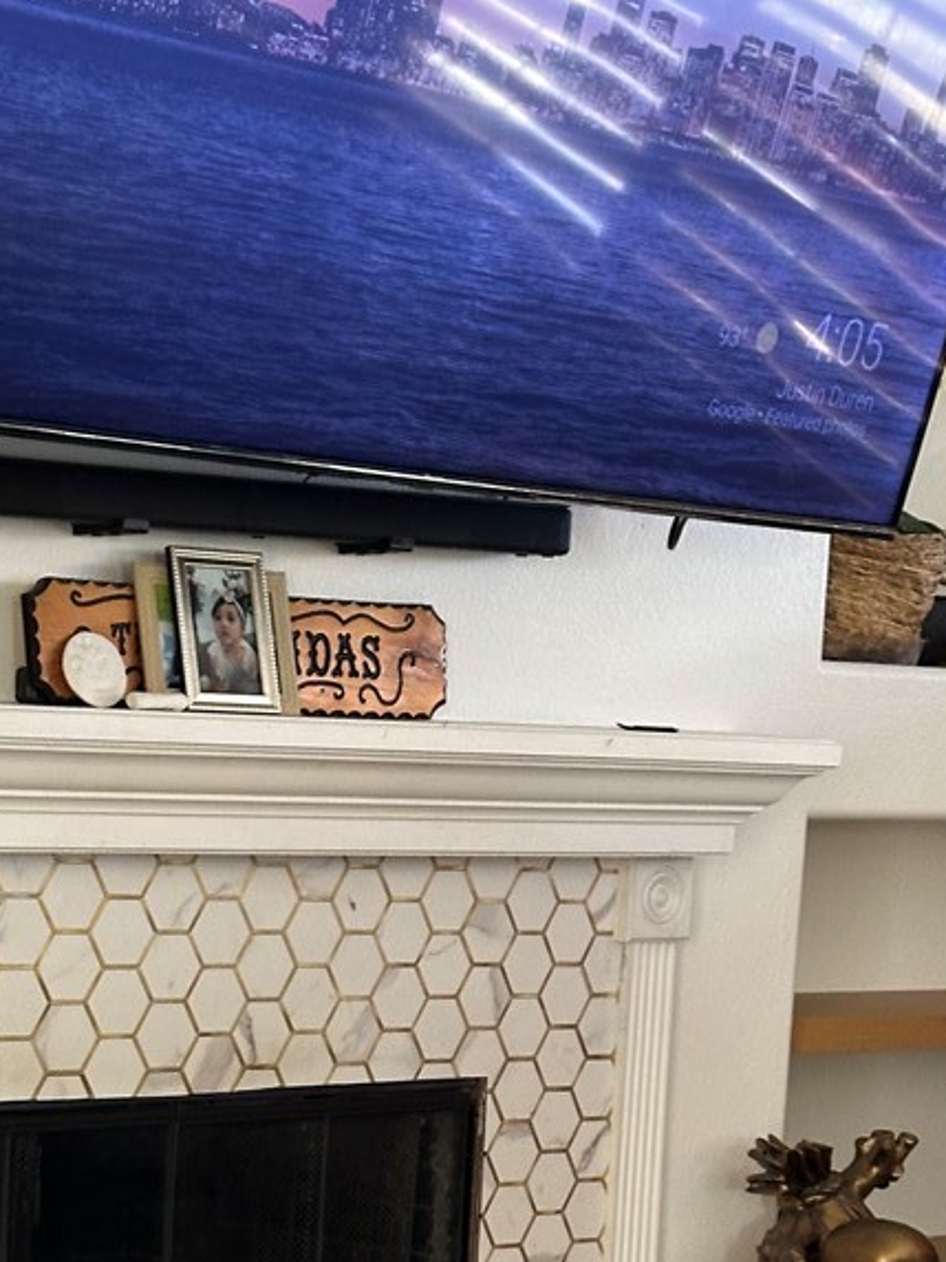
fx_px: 3134
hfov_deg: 17.1
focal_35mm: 86
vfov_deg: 22.4
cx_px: 344
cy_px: 1013
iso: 250
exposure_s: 1/36
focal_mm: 6.86
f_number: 1.78
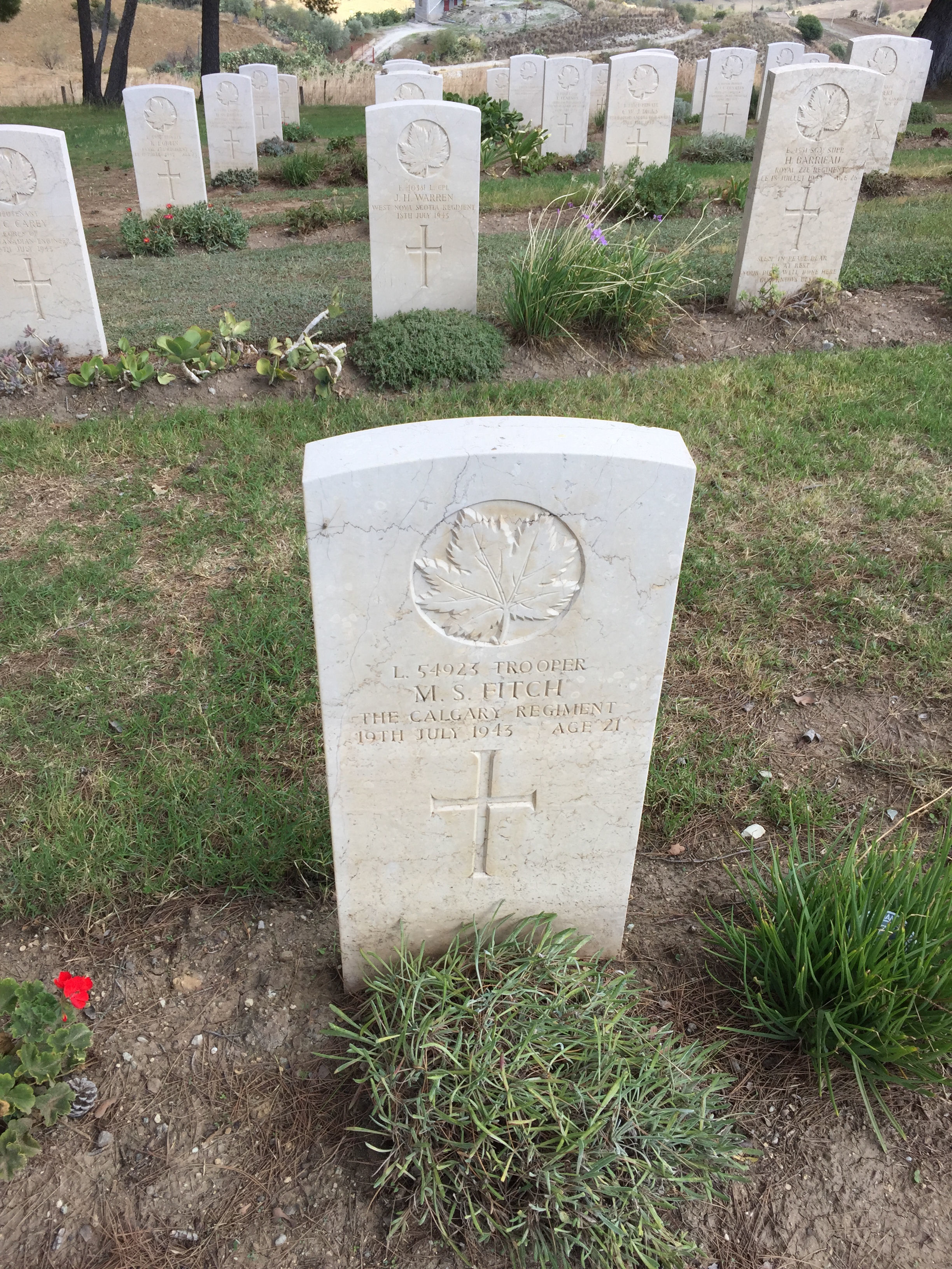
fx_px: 1063
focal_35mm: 29
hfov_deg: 48.2
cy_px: 634
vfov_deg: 61.7
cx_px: 476
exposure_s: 1/618
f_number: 2.2
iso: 32
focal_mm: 4.15
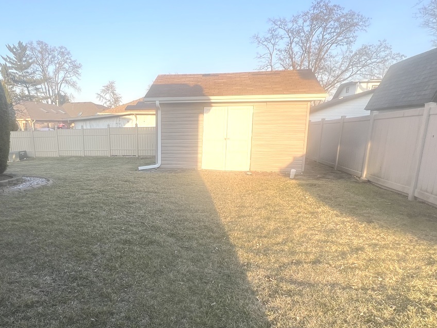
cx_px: 157
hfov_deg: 74.7
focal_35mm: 22
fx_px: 278
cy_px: 188
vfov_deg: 60.8
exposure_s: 1/431
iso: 32
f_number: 1.8
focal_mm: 1.57
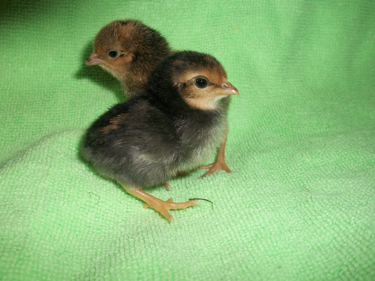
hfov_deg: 50.1
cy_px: 159
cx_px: 169
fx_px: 401
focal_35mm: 37
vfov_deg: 38.6
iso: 80
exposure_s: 1/60
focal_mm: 5.7
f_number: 2.9
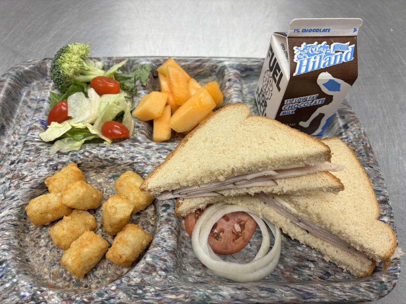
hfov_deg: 67.3
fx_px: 305
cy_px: 152
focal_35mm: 26
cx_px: 203
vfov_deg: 53.1
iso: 50
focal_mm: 5.96
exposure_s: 1/120
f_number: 1.6
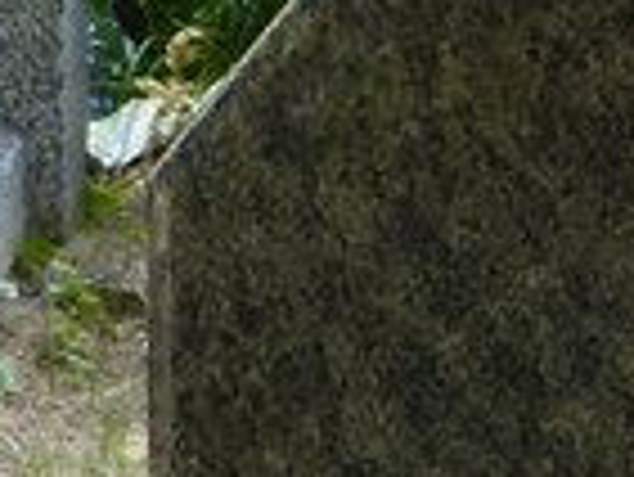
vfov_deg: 3.5
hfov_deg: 4.6
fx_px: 7809
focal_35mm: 426
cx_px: 1124
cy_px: 814
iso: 100
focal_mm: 16.9
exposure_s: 1/160
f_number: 3.2
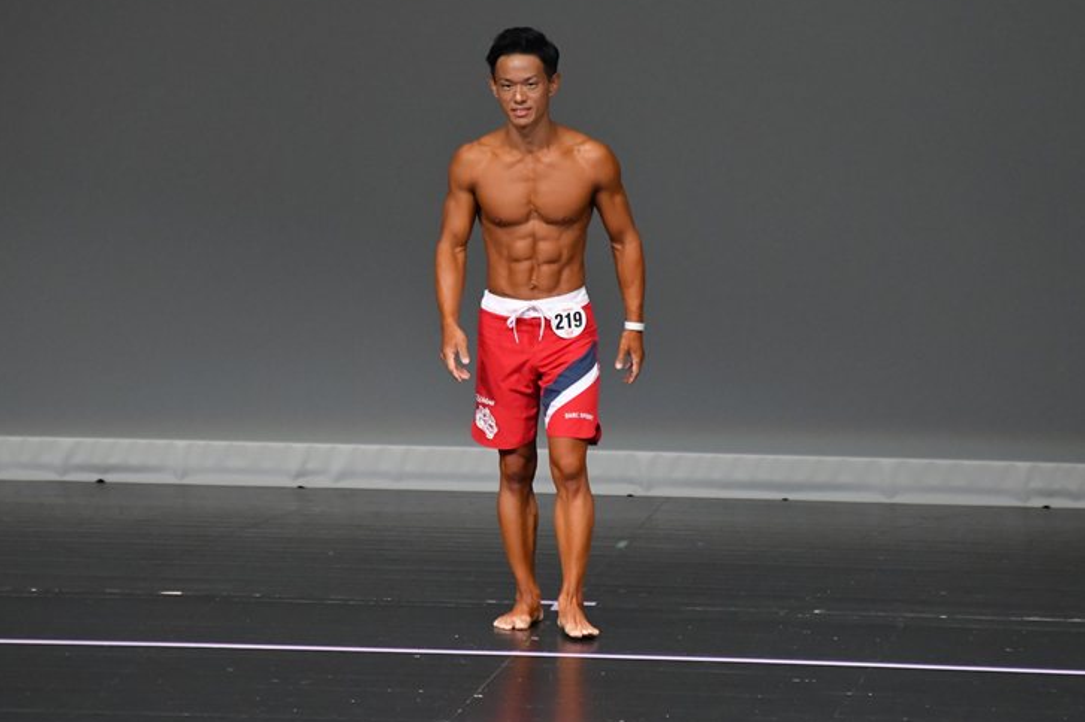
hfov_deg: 5.2
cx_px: 548
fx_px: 12050
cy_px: 362
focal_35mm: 400
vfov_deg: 3.4
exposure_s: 1/400
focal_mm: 250
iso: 5000
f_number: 5.6
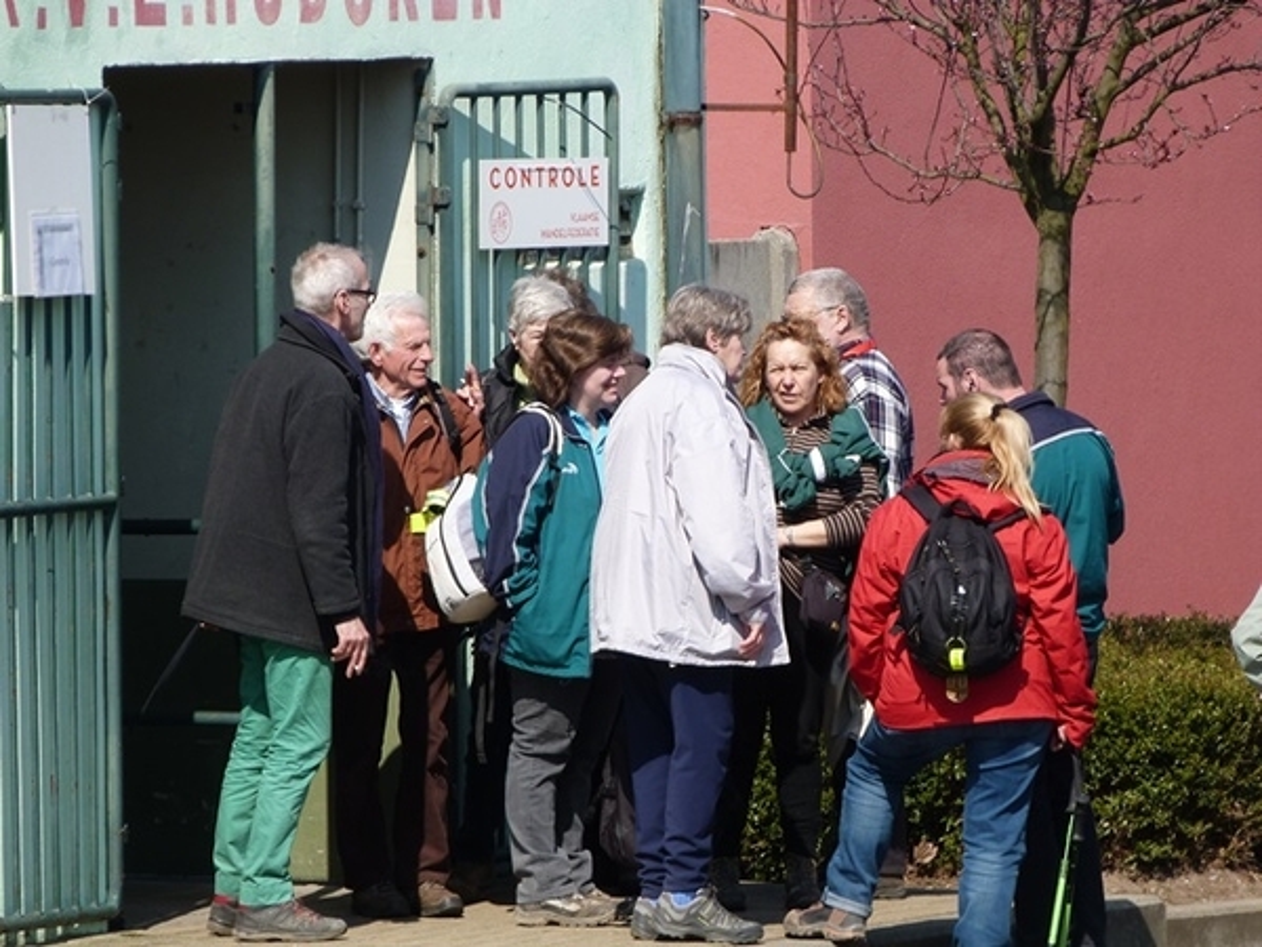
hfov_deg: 5.6
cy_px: 474
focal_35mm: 354
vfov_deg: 4.2
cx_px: 631
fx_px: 12906
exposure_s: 1/250
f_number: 5.6
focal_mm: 63.7
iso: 80
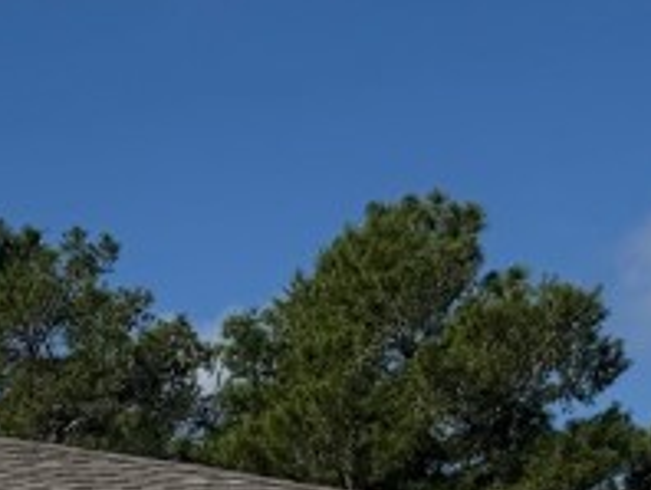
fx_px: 2335
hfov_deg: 13.5
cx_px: -671
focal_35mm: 124
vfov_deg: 10.6
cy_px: 1095
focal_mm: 6.76
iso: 80
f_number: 1.78
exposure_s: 1/7937
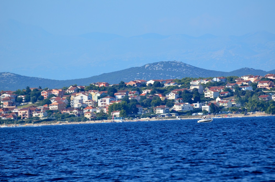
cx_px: 138
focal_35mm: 450
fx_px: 3429
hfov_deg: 4.6
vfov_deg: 3.0
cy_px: 91
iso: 400
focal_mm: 300
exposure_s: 1/1250
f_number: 6.3
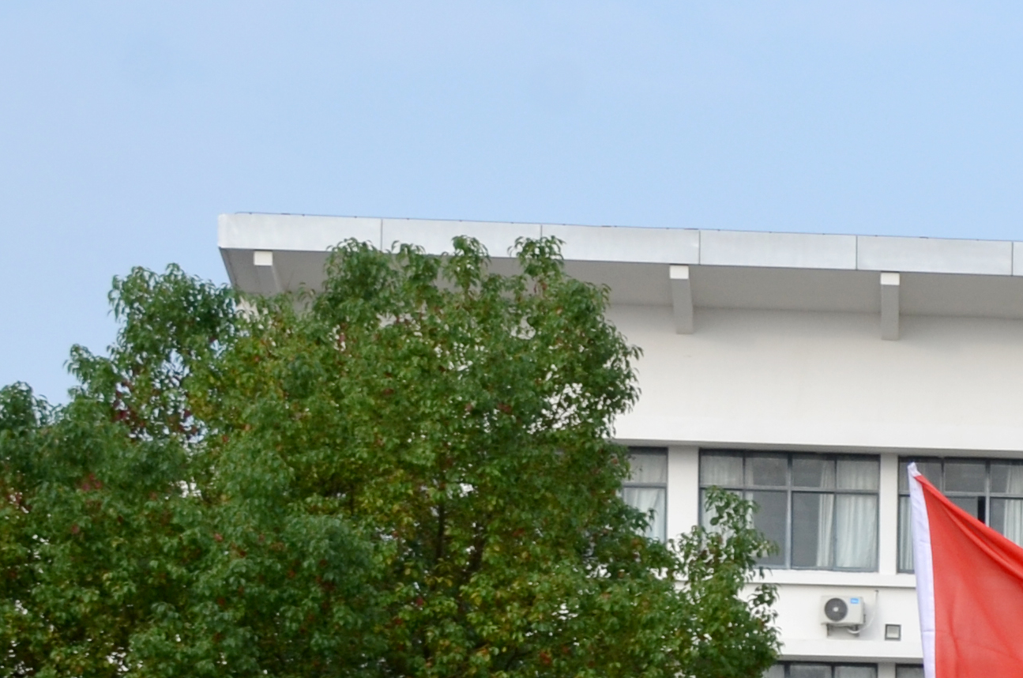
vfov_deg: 9.5
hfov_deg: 13.9
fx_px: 3885
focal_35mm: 137
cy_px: 1205
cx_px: 1627
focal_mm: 24
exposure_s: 1/200
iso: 200
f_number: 7.1
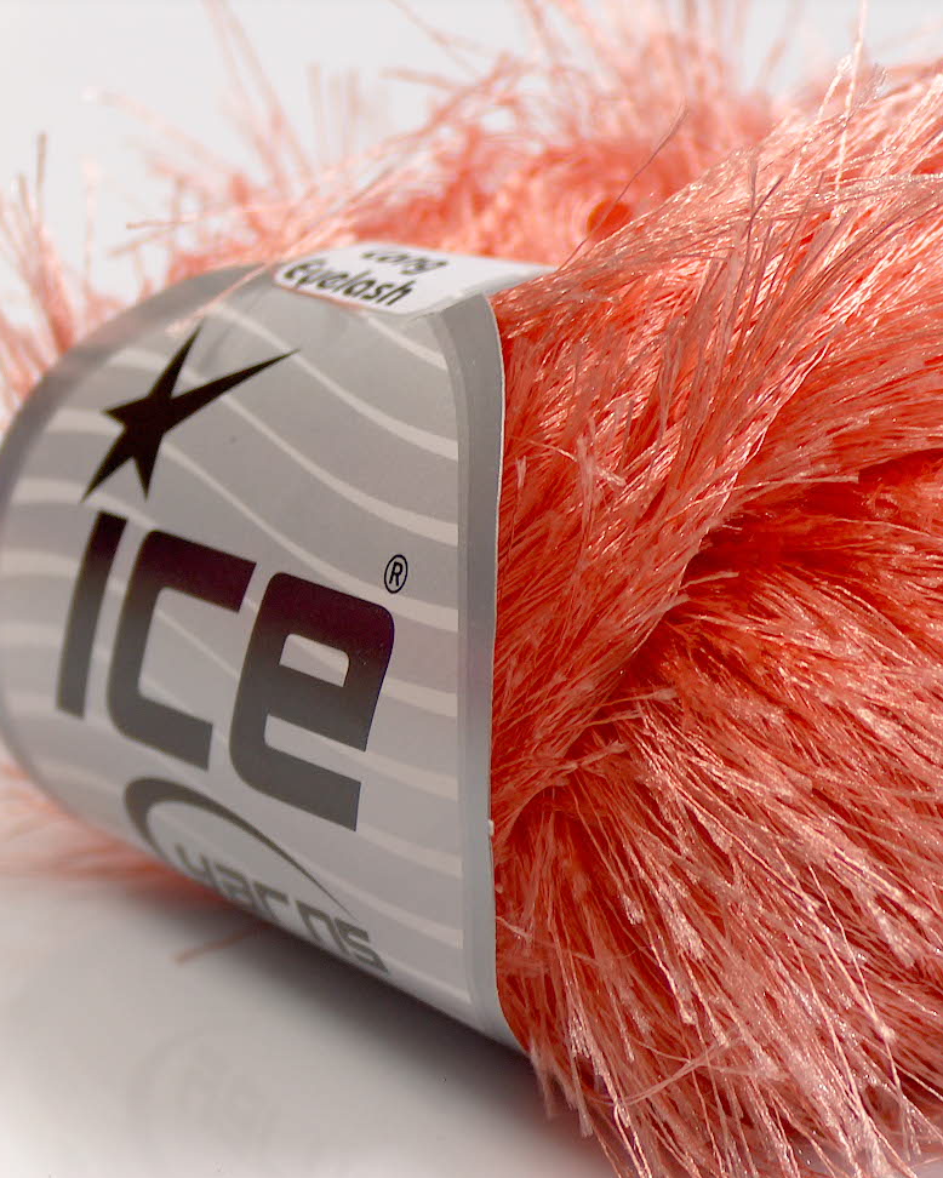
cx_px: 756
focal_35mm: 129
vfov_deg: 14.9
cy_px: 590
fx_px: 4499
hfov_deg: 11.9
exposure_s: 1/3.18
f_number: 2.9
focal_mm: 20.29
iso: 100
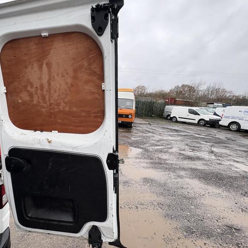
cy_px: 124
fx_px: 138
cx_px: 86
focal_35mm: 17
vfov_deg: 84.0
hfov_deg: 81.6
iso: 50
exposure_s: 1/99
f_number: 2.2
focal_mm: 2.22
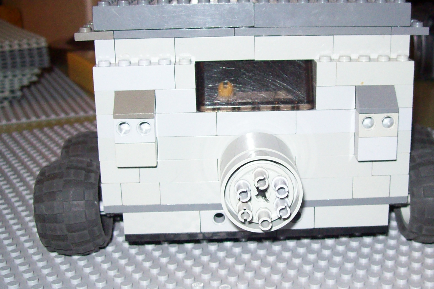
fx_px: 675
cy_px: 133
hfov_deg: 35.5
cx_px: 255
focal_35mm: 56
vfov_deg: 24.2
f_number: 2.7
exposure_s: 1/64
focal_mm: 6
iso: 200
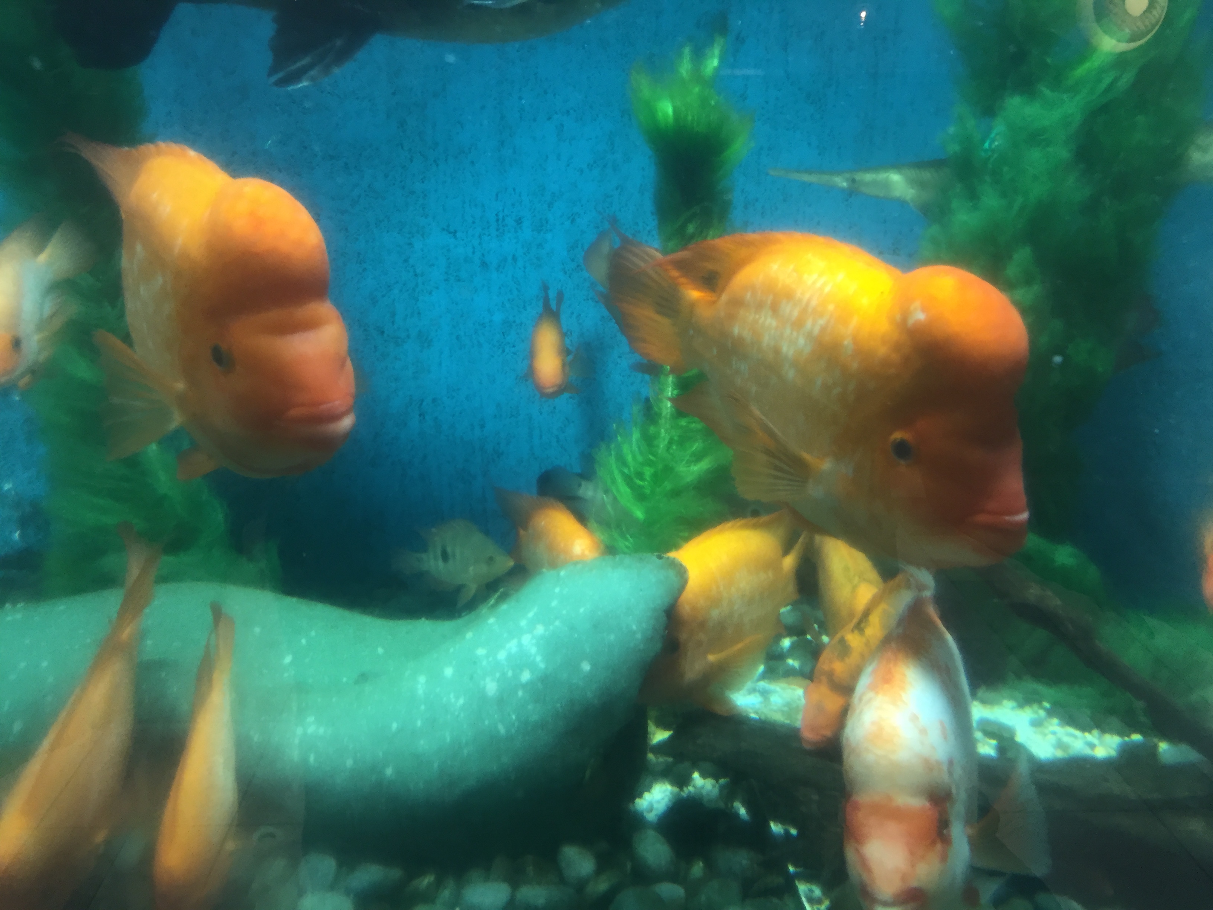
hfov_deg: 61.7
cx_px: 606
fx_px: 1016
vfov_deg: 48.2
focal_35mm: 29
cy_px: 455
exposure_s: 1/30
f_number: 2.2
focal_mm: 4.15
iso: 100
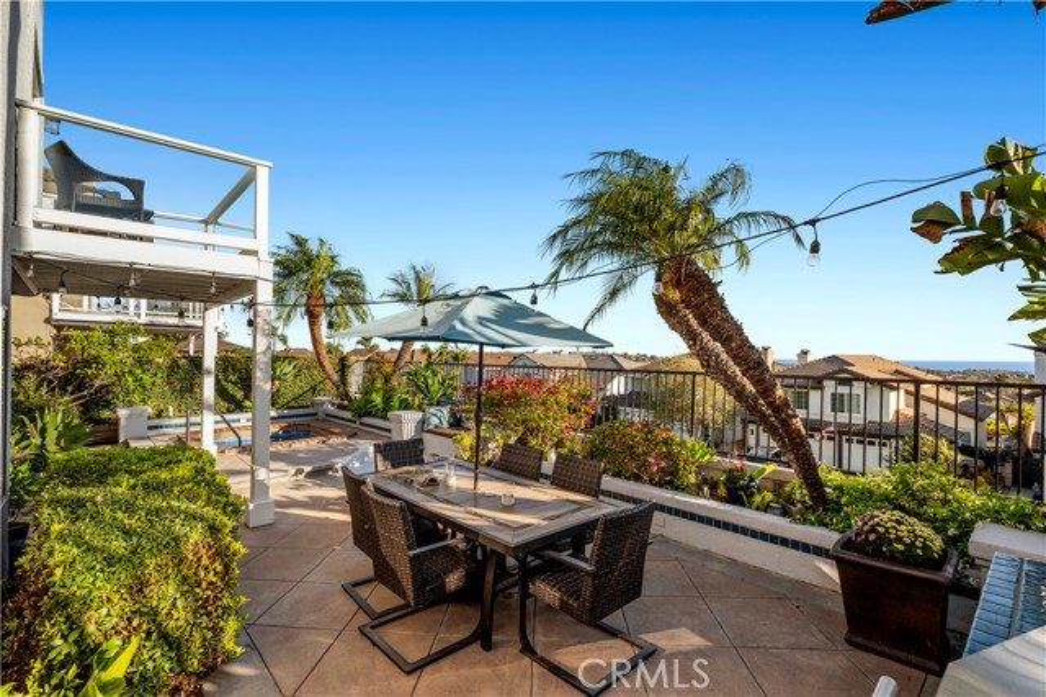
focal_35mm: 16
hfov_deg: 96.8
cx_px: 523
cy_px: 348
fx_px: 465
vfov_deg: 73.7
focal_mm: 16
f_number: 9
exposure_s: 1/125
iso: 125
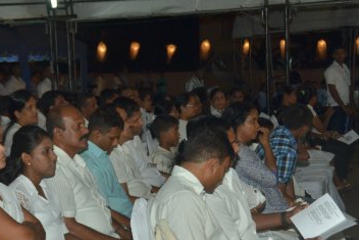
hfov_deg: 20.9
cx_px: 120
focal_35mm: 97
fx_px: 968
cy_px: 166
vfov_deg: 14.1
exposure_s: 1/80
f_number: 5
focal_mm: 38
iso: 500
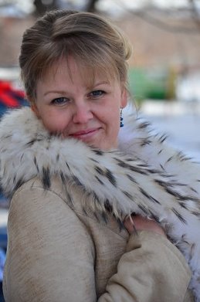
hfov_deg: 10.6
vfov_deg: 15.9
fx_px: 1080
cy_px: 151
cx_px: 100
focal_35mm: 129
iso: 100
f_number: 5
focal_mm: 86
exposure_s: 1/400
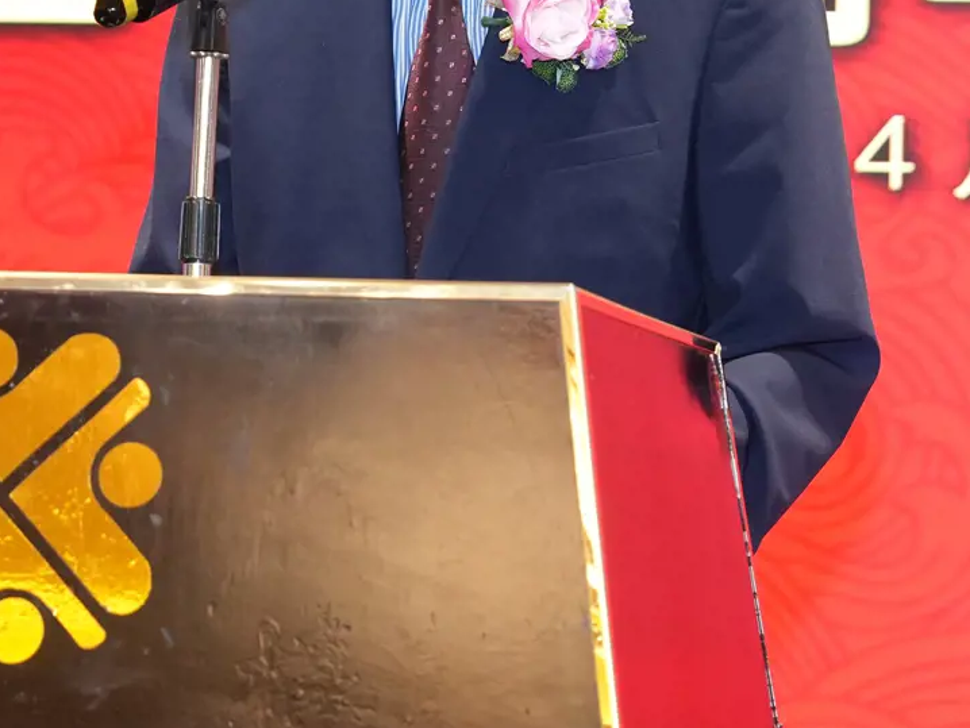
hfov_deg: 12.4
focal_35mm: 159
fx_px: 4457
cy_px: 124
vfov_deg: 9.3
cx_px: 370
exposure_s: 1/200
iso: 2000
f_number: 4
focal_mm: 66
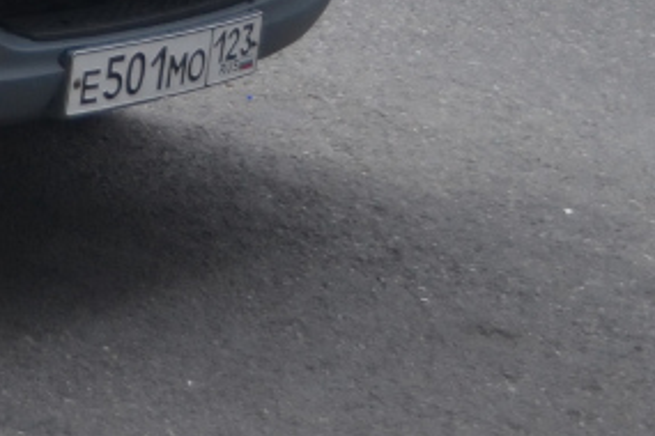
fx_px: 2984
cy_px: -543
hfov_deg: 11.2
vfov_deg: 7.9
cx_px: -715
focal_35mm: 164
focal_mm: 24
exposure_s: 1/1000
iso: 400
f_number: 4.5
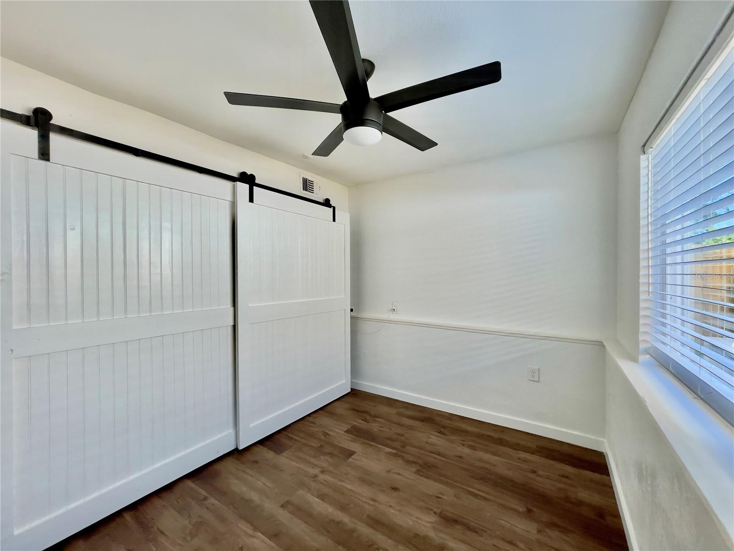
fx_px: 276
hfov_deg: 106.2
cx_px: 367
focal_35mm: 13
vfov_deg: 89.9
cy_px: 276
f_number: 2.4
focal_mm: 1.54
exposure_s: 1/99
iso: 64
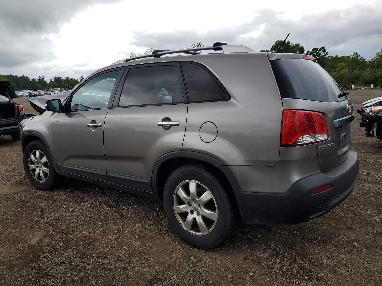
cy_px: 143
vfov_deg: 53.1
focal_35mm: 26
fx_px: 287
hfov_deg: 67.3
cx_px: 191
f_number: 1.5
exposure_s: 1/2500
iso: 50
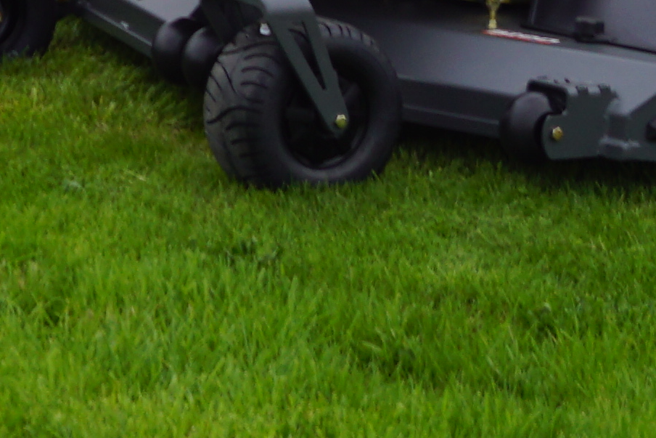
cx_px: -893
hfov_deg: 8.0
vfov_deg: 5.6
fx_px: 4356
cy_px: -496
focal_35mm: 239
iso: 100
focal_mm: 24
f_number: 7.1
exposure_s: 1/200
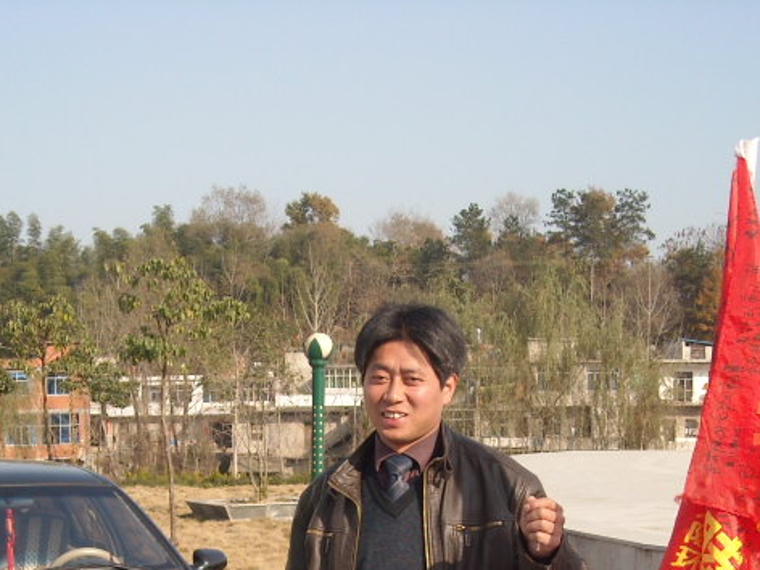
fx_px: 1669
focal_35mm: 76
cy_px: 613
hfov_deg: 25.6
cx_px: 325
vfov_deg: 18.7
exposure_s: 1/176
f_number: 5.6
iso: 64
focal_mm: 5.7
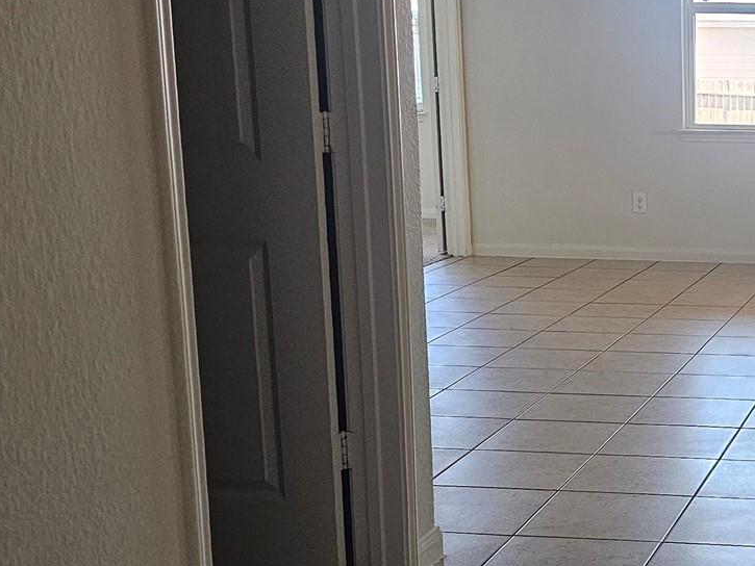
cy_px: 335
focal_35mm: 65
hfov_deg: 27.6
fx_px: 1418
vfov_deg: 22.6
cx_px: 806
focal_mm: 6.3
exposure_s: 1/120
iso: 640
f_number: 1.7
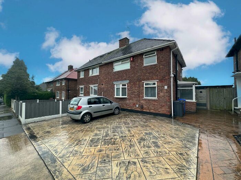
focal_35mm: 14
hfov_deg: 102.1
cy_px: 90
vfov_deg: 85.7
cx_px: 120
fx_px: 97
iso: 40
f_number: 2.2
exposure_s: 1/231
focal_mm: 2.22
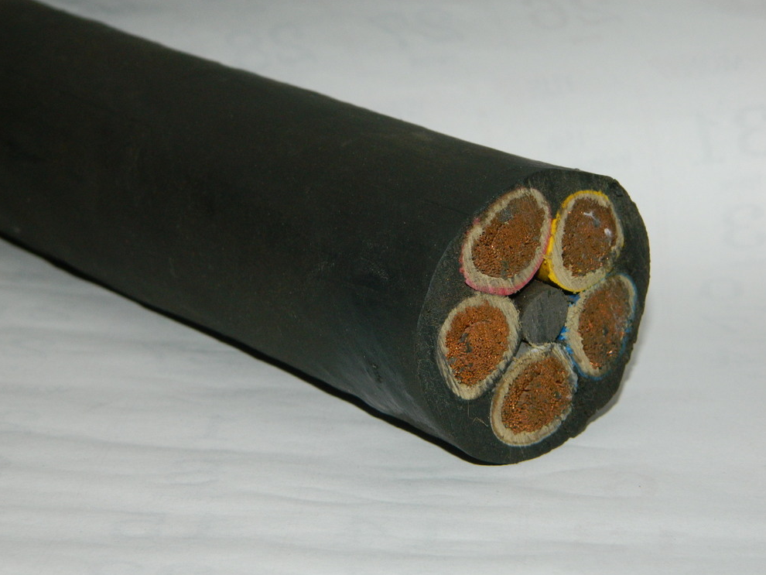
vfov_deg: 14.2
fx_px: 2302
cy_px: 288
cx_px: 383
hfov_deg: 18.9
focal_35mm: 104
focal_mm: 18.6
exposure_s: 1/60
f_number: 4.5
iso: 200
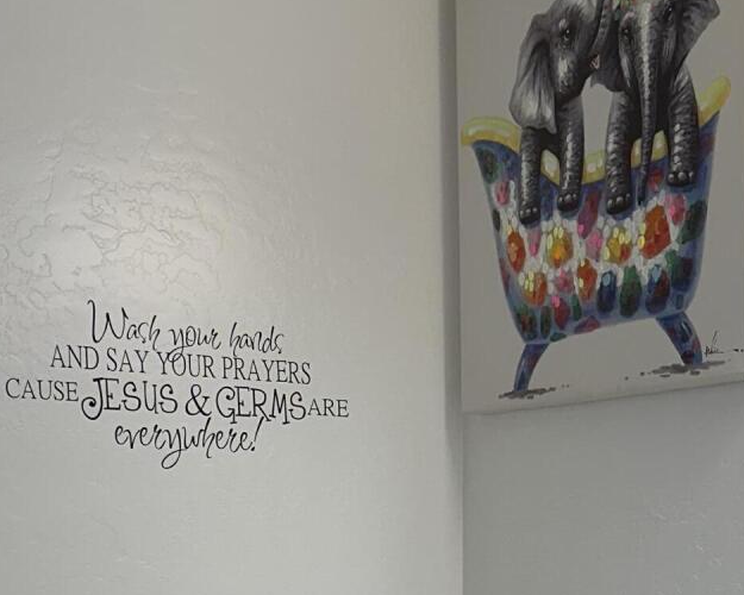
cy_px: 744
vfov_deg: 19.1
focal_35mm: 75
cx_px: 557
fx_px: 1651
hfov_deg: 25.1
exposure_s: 1/120
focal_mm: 6.86
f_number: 1.78
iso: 64
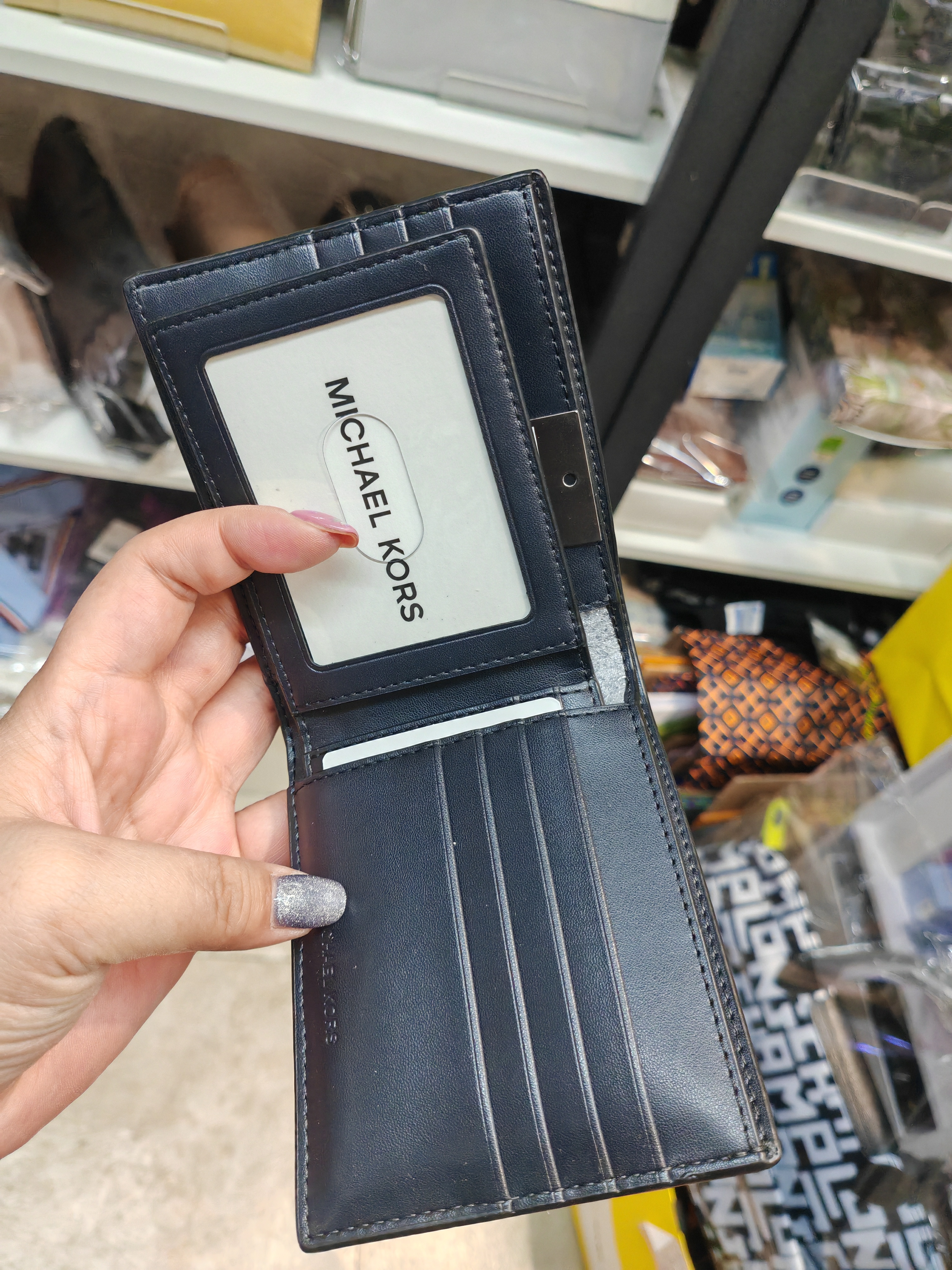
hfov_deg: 54.9
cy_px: 635
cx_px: 476
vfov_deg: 69.4
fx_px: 917
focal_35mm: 25
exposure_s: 1/490
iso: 400
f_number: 1.9
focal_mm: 5.3
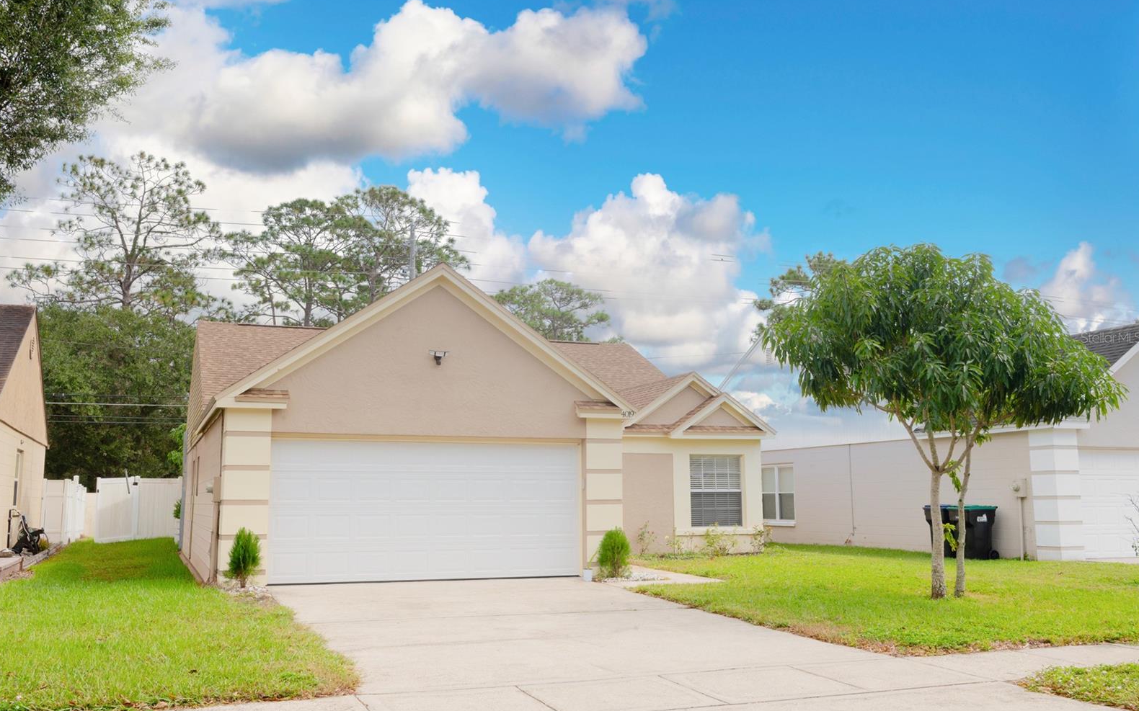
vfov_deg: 38.3
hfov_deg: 58.2
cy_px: 337
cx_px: 568
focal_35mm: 33
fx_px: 1024
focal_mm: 32
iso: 100
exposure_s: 1/60
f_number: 16
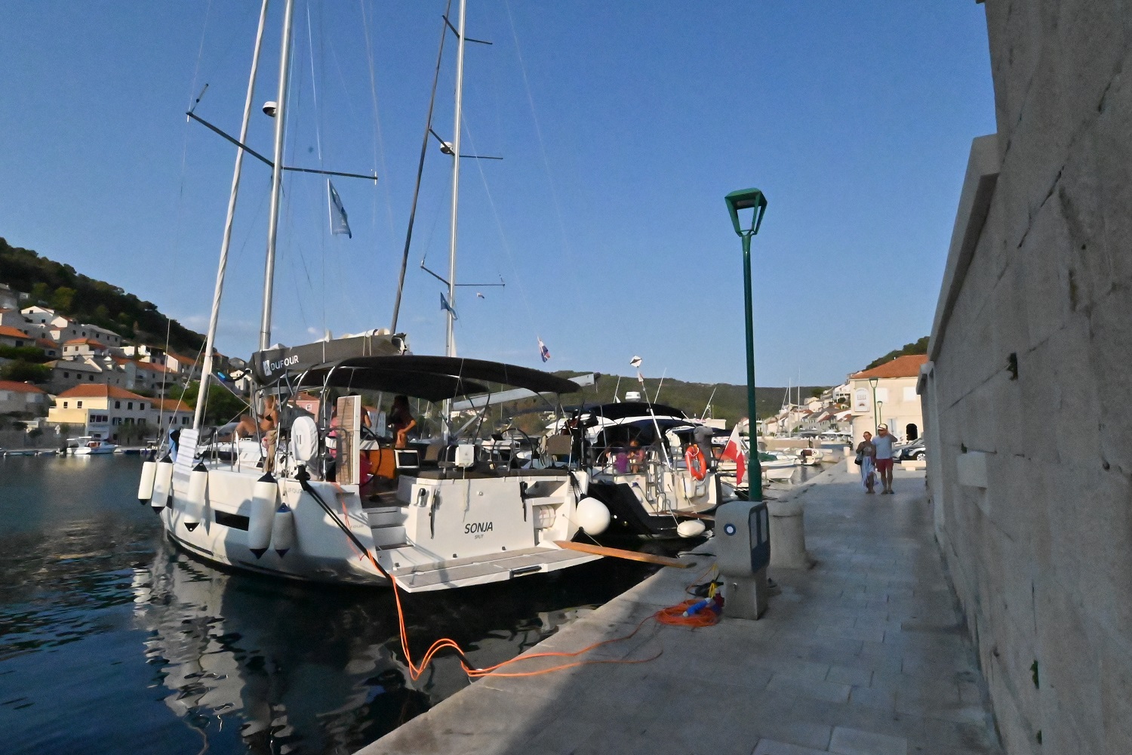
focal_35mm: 18
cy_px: 378
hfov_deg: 90.0
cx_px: 566
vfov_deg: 67.4
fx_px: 566
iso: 16000
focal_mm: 12
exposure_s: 1/8000
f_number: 22
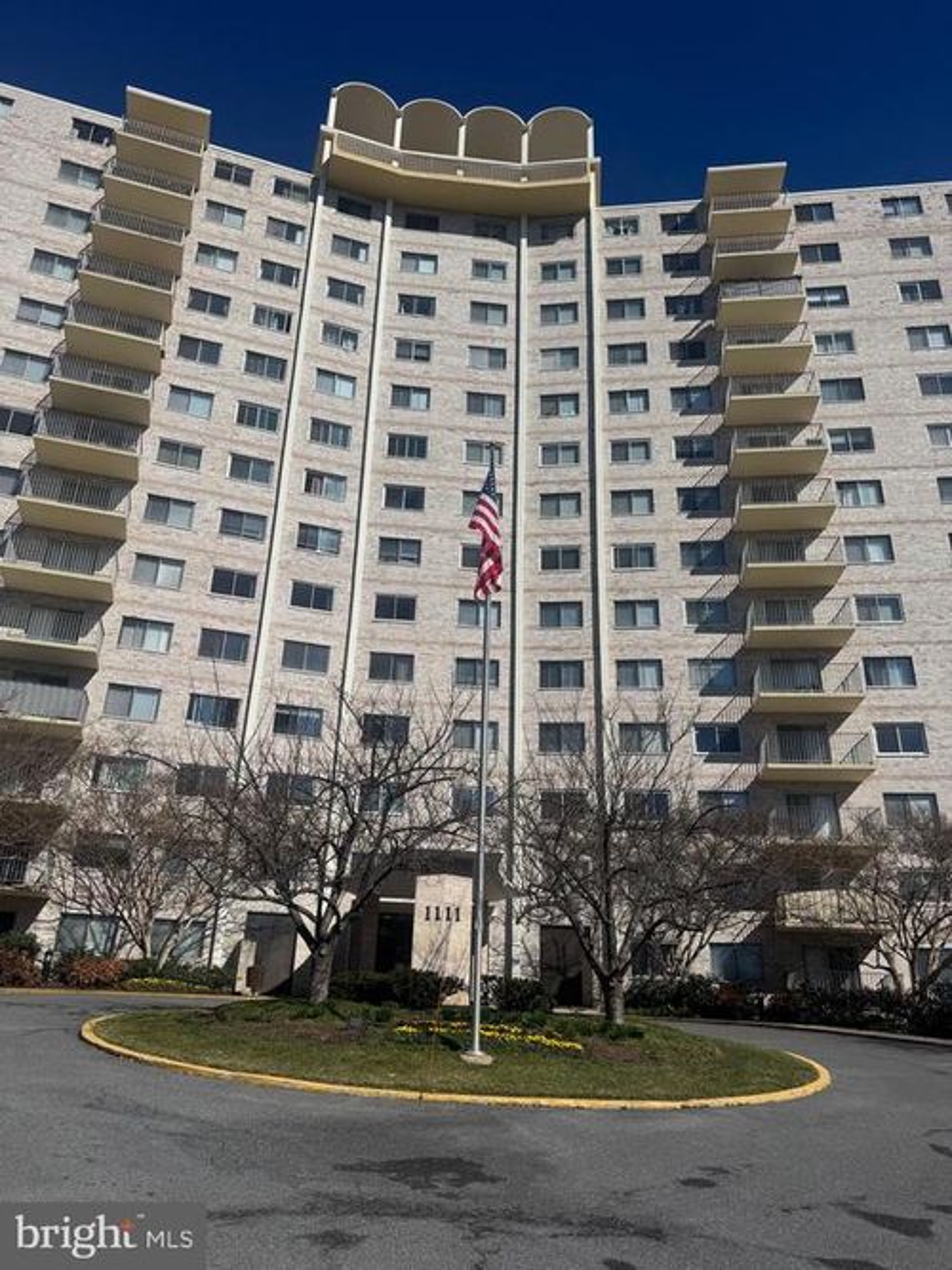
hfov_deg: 56.8
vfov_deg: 71.6
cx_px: 476
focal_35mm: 24
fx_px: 880
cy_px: 635
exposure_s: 1/12346
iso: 80
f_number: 1.78
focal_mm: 6.76
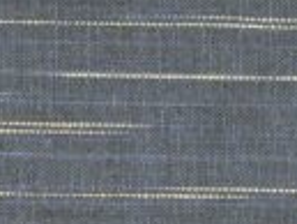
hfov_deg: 8.9
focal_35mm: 223
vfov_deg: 6.6
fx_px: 1915
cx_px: 129
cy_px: -47
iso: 5000
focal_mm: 40
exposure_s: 1/1500
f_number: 6.7
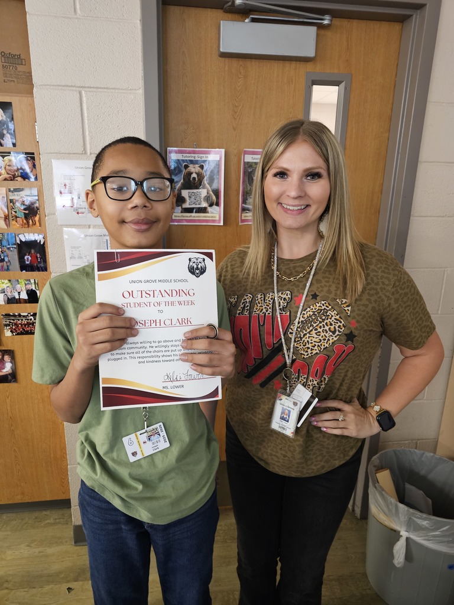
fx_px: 402
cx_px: 227
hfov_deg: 58.9
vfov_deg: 73.9
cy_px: 302
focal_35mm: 23
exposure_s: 1/30
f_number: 1.7
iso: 640
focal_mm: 6.3
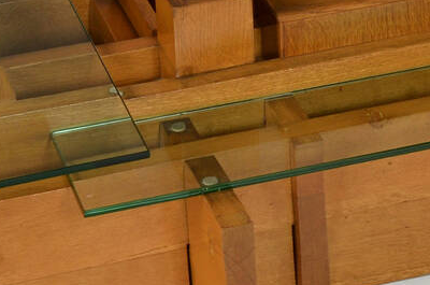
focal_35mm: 163
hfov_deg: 12.5
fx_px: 1940
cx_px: 401
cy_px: 133
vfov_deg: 8.4
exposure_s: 1/160
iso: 320
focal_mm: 31
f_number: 16
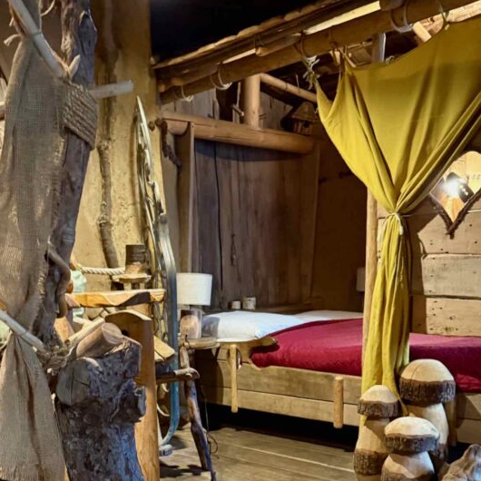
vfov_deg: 38.9
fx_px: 645
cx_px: 197
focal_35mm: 41
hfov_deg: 40.8
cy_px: 404
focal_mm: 6.76
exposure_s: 1/25
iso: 800
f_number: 1.78
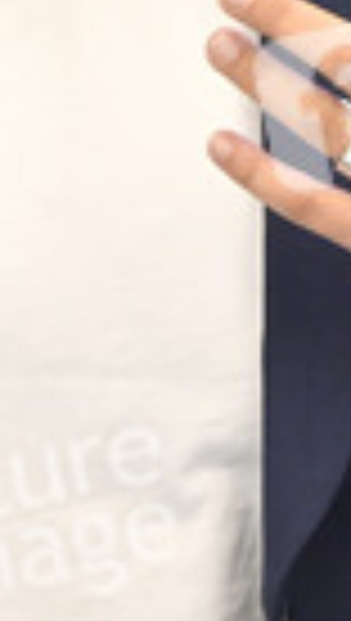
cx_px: 79
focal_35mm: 485
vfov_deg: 4.4
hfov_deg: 2.5
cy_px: -140
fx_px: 7996
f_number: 2.8
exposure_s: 1/320
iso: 2000
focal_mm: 160
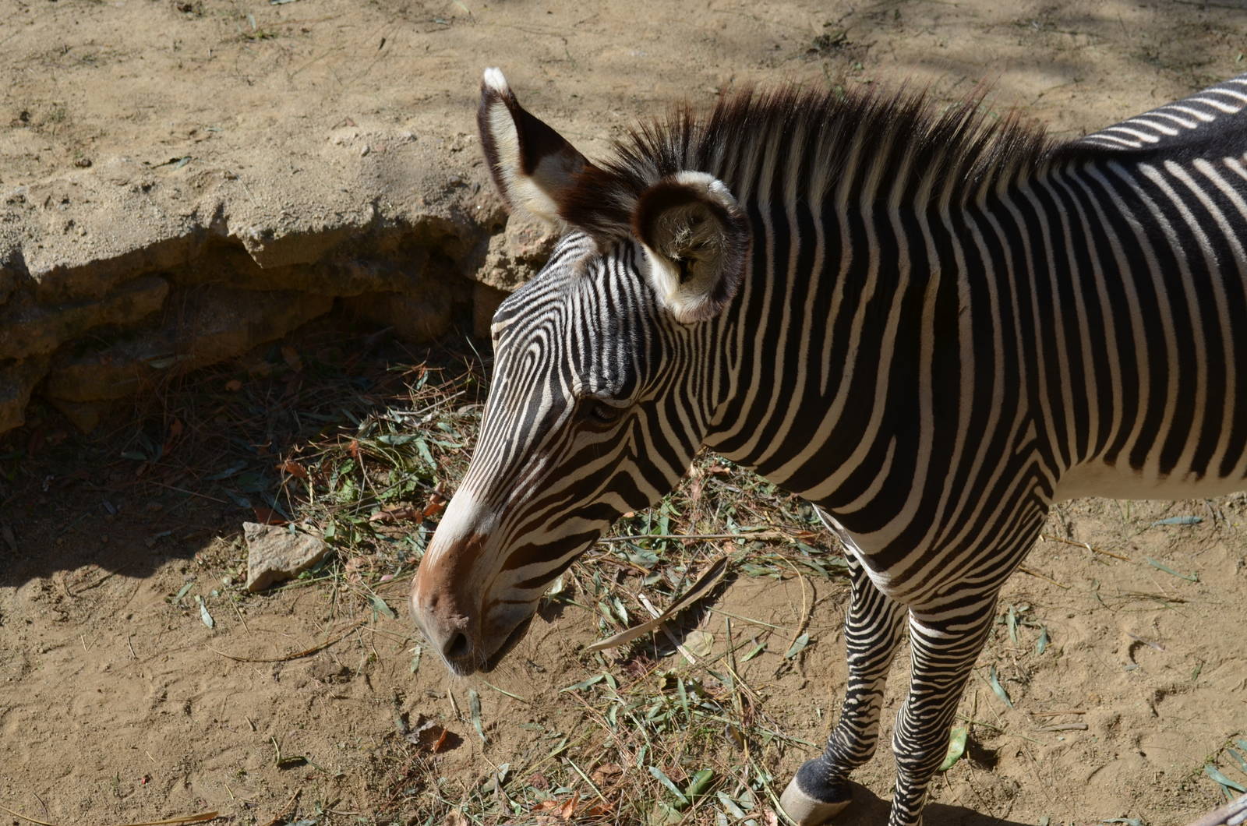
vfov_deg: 22.5
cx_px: 624
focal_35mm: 60
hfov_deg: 33.5
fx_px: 2074
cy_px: 413
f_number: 8
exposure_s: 1/250
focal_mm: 40
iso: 100
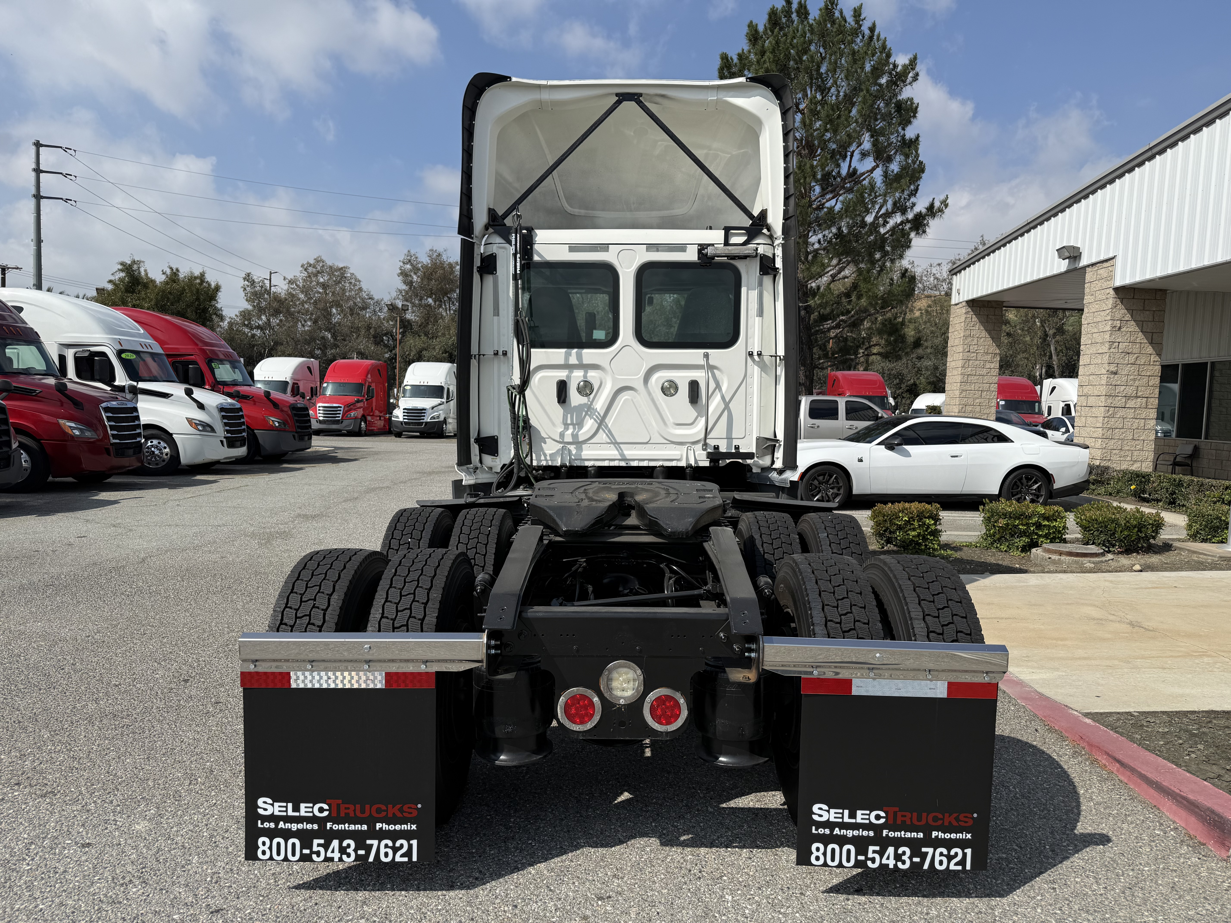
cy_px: 462
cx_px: 616
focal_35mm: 24
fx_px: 853
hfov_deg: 71.6
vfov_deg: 56.8
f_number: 1.78
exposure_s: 1/6711
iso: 80
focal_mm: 6.76
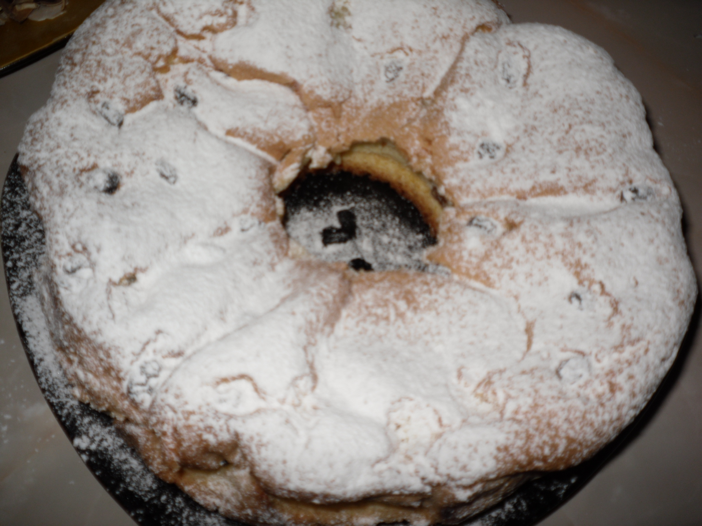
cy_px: 263
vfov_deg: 40.7
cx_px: 351
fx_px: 710
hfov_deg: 52.6
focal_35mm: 35
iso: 80
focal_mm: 6.3
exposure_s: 1/45
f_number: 3
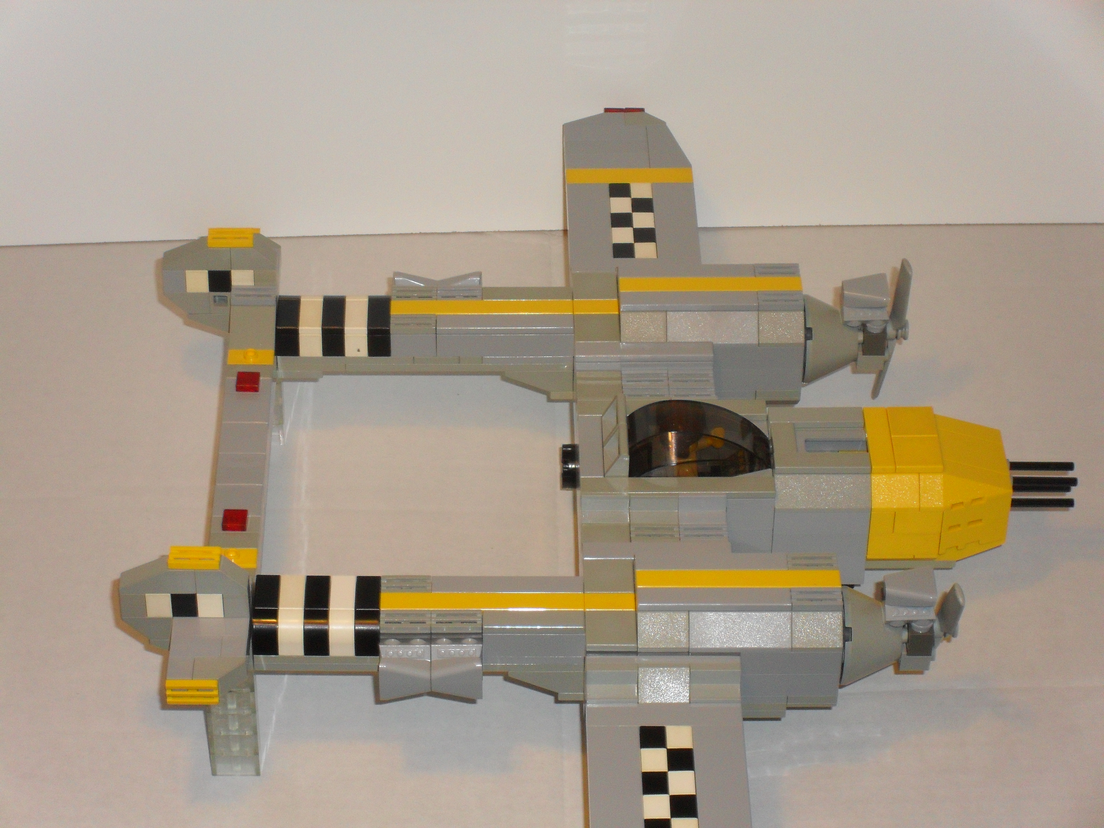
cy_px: 414
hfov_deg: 18.7
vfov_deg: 14.1
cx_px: 552
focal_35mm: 105
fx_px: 3349
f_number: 5.8
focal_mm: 18.9
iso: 200
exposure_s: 1/60
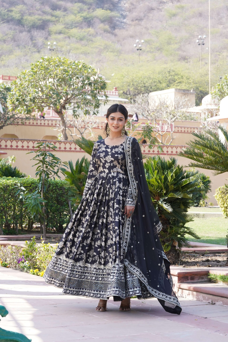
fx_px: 807
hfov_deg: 16.1
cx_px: 114
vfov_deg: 23.9
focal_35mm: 85
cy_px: 171
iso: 1000
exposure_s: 1/250
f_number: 9
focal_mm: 85
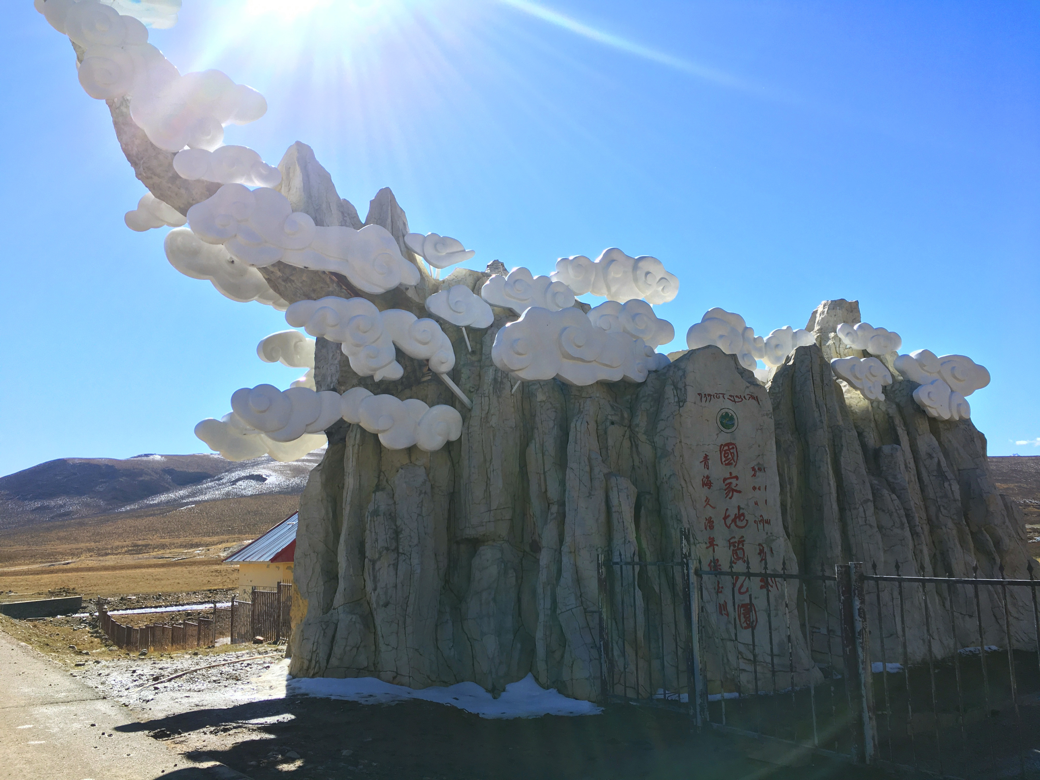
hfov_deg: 61.7
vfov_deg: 48.2
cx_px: 520
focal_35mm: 29
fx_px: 871
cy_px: 390
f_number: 2.2
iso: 25
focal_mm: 4.15
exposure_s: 1/855
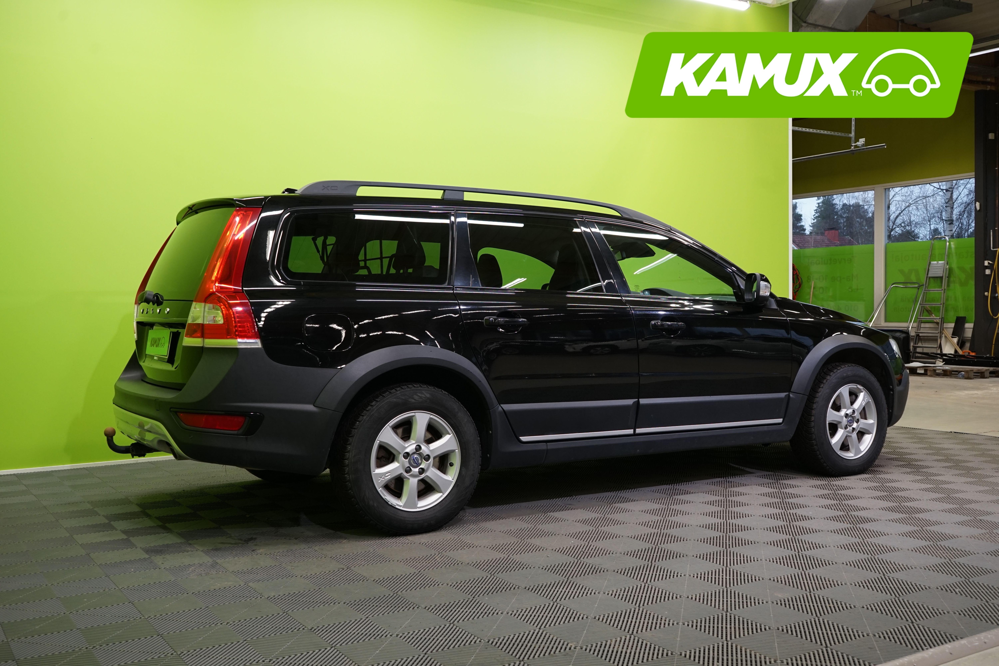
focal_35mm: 35
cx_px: 500
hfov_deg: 54.4
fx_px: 971
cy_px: 333
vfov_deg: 37.9
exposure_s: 1/30
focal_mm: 35
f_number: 6.3
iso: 800
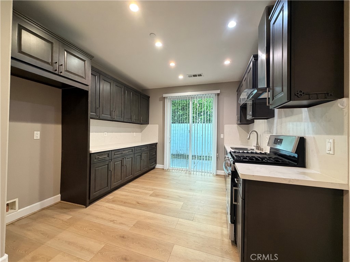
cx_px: 175
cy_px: 131
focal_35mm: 14
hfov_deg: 102.1
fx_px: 142
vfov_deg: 85.7
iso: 400
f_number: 2.2
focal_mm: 2.22
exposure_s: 1/60
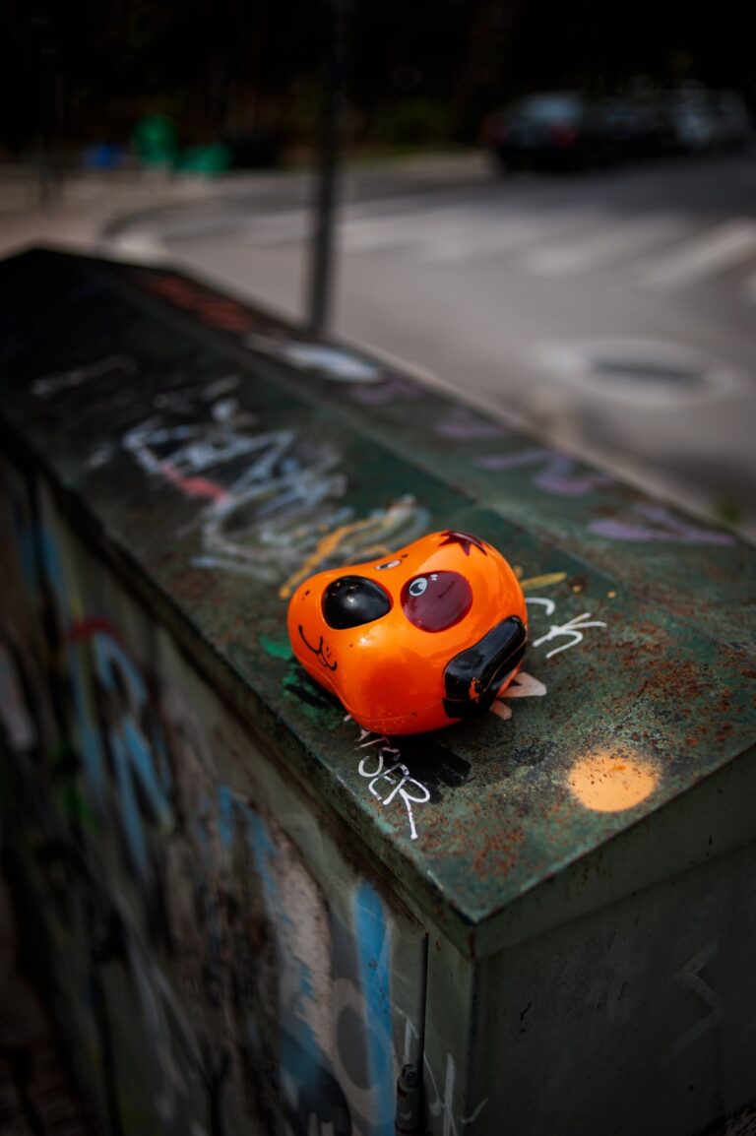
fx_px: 1104
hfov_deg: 37.8
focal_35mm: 35
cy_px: 568
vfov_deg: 54.5
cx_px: 378
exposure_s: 1/2500
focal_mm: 35
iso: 200
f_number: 2.8
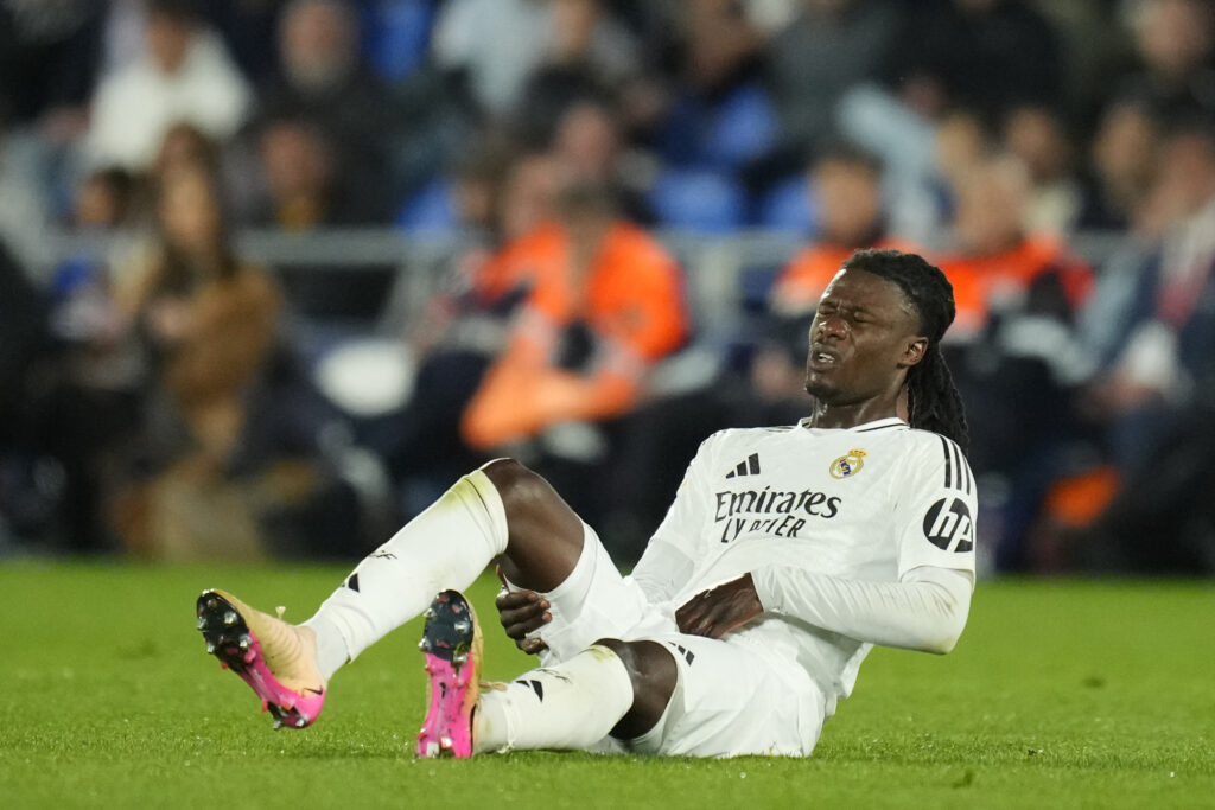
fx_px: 20251
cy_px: 405
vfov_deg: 2.3
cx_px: 608
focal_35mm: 600
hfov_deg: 3.4
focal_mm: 400
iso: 3200
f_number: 2.8
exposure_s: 1/1600
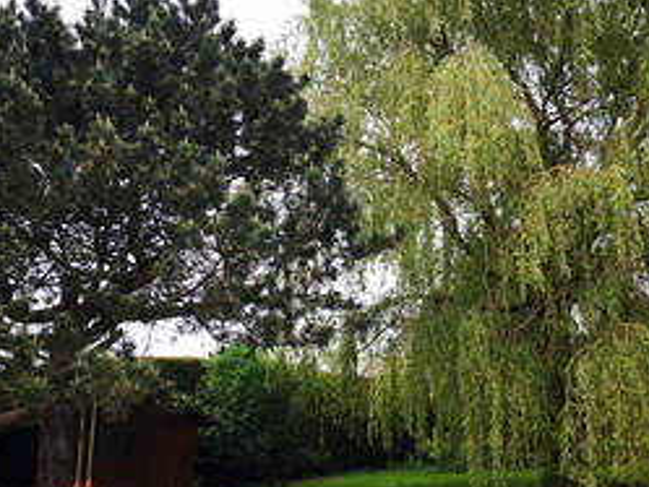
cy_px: 307
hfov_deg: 47.5
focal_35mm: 39
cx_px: 396
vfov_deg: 36.6
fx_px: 732
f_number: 1.6
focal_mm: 3.95
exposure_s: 1/900
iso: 125
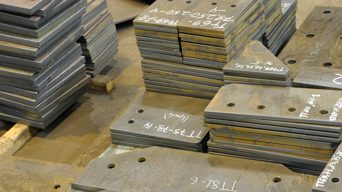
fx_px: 834
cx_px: 205
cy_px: 152
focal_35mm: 92
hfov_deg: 23.1
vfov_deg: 13.1
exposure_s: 1/15
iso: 800
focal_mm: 38
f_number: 4
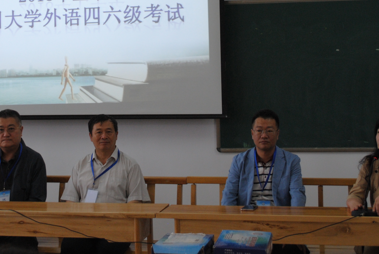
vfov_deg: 16.7
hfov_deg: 25.0
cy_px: 21
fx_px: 854
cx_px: 143
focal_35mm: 81
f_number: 4.5
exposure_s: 1/60
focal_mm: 28
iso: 400
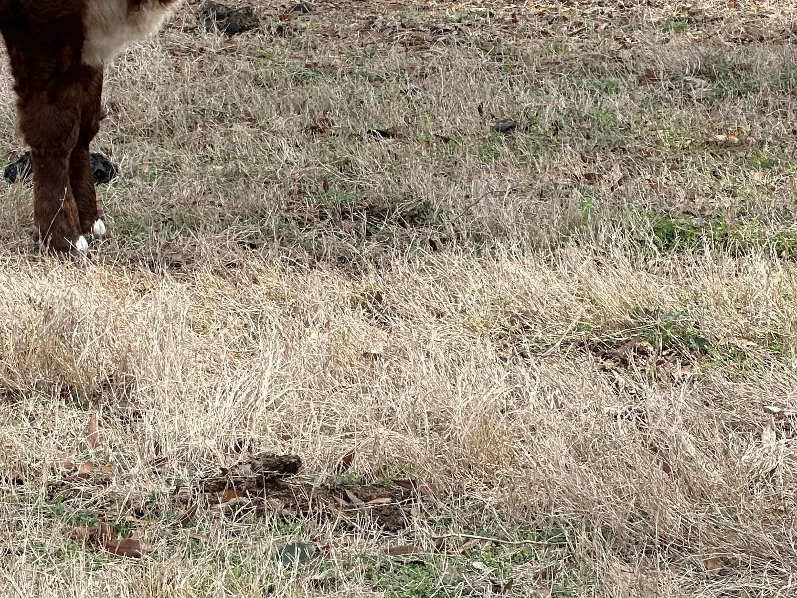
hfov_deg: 10.5
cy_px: -19
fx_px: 4283
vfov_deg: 7.9
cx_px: -112
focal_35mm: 186
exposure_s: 1/178
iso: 32
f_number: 2.8
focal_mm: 9
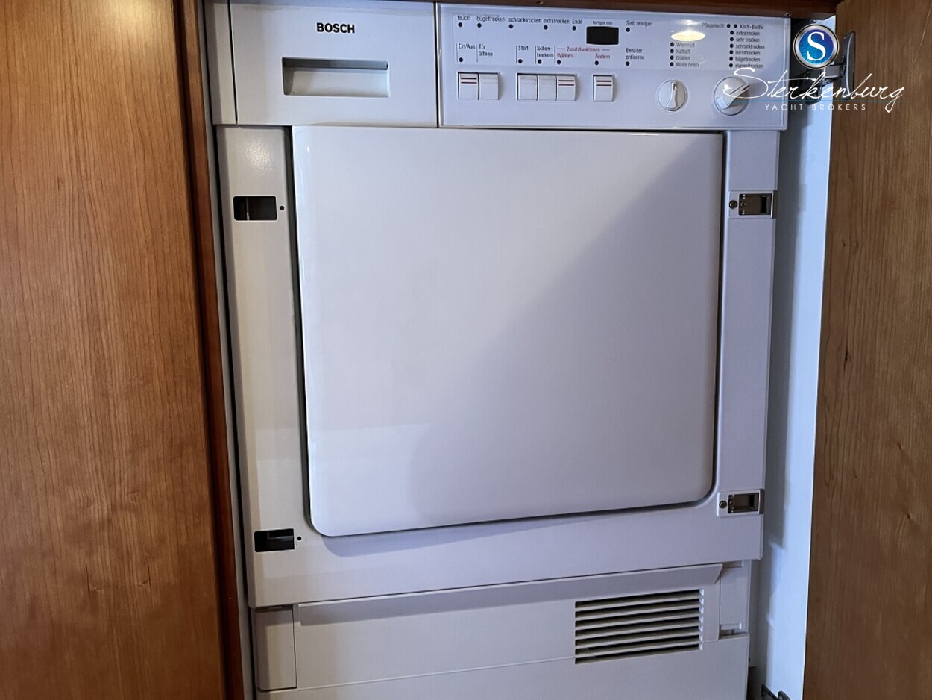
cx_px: 466
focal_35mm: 26
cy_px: 350
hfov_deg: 67.3
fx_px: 700
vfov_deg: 53.1
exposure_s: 1/58
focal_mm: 5.1
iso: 500
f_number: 1.6
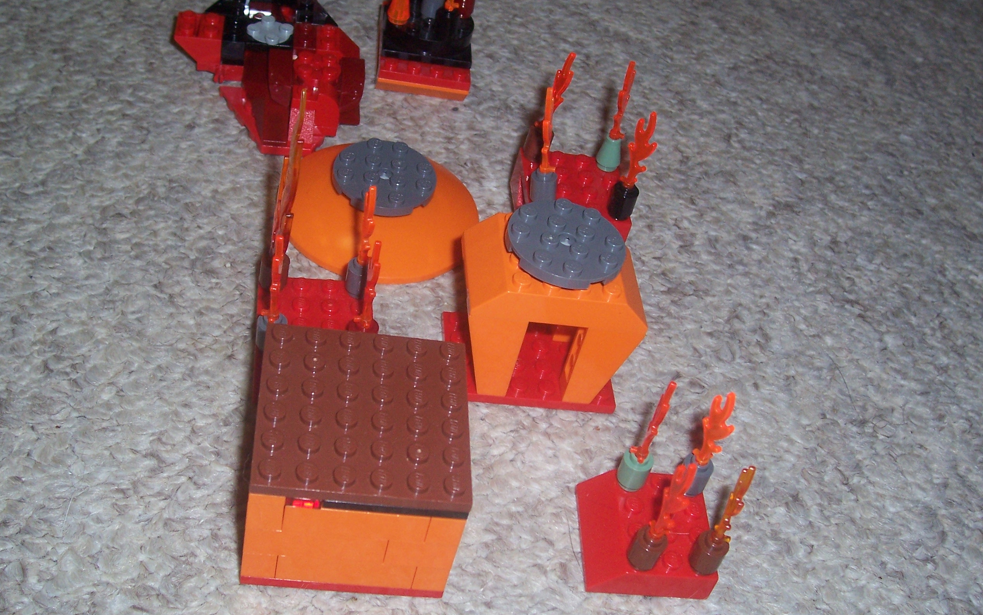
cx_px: 490
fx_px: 1206
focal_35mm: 45
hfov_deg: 44.4
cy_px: 279
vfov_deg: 28.6
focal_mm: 7
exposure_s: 1/60
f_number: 3
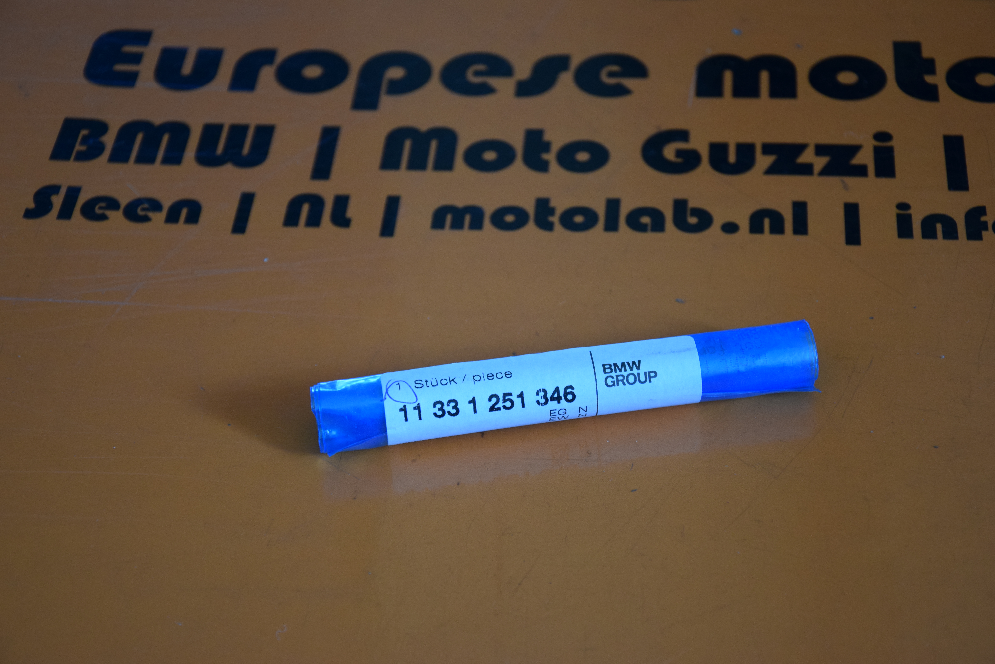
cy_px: 332
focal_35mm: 78
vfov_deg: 17.5
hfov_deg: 26.0
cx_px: 498
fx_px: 2156
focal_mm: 52
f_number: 5
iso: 800
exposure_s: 1/60
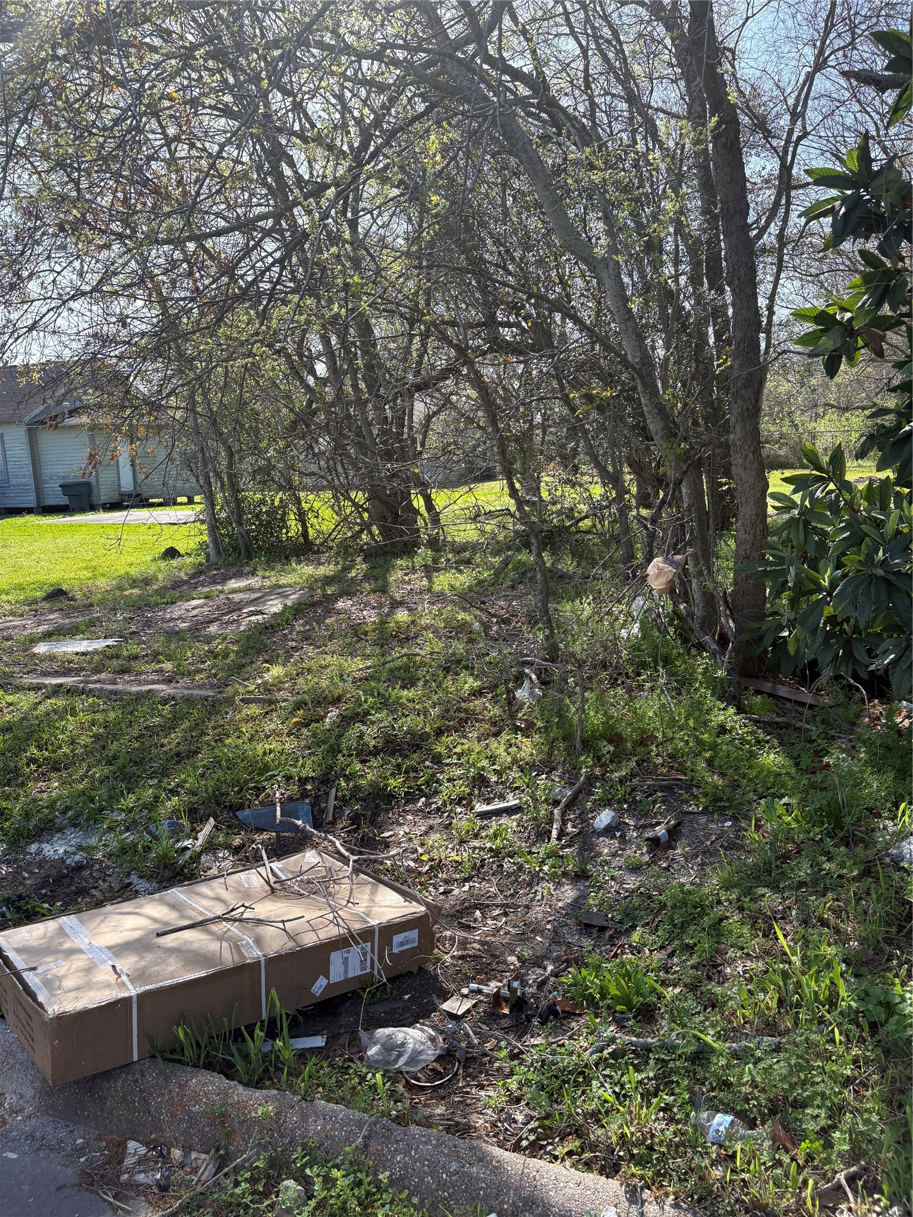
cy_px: 608
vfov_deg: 67.3
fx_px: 914
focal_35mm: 26
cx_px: 456
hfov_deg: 53.1
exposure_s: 1/959
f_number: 1.6
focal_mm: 5.96
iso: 50
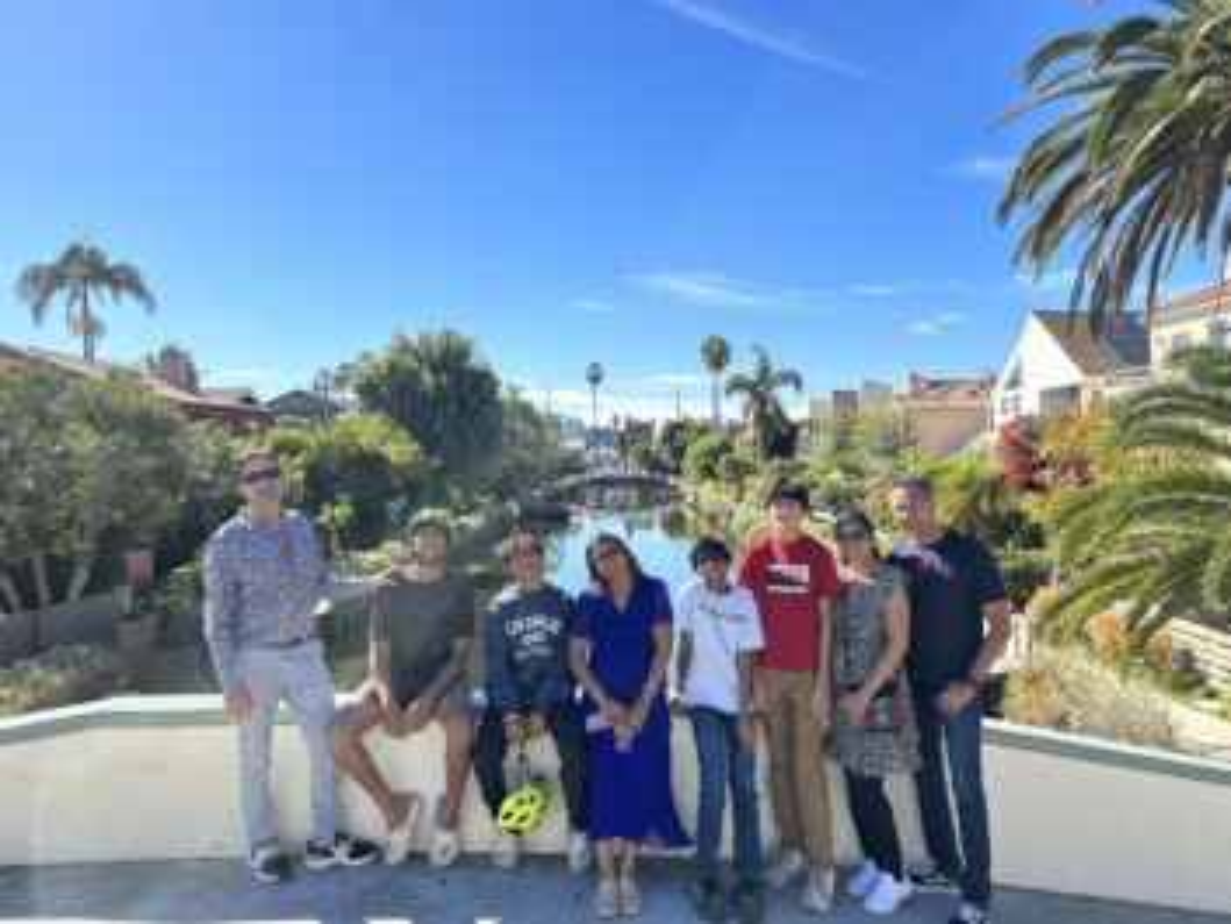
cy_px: 462
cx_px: 616
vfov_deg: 53.1
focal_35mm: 26
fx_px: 925
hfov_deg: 67.3
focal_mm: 5.7
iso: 50
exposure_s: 1/2915
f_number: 1.5
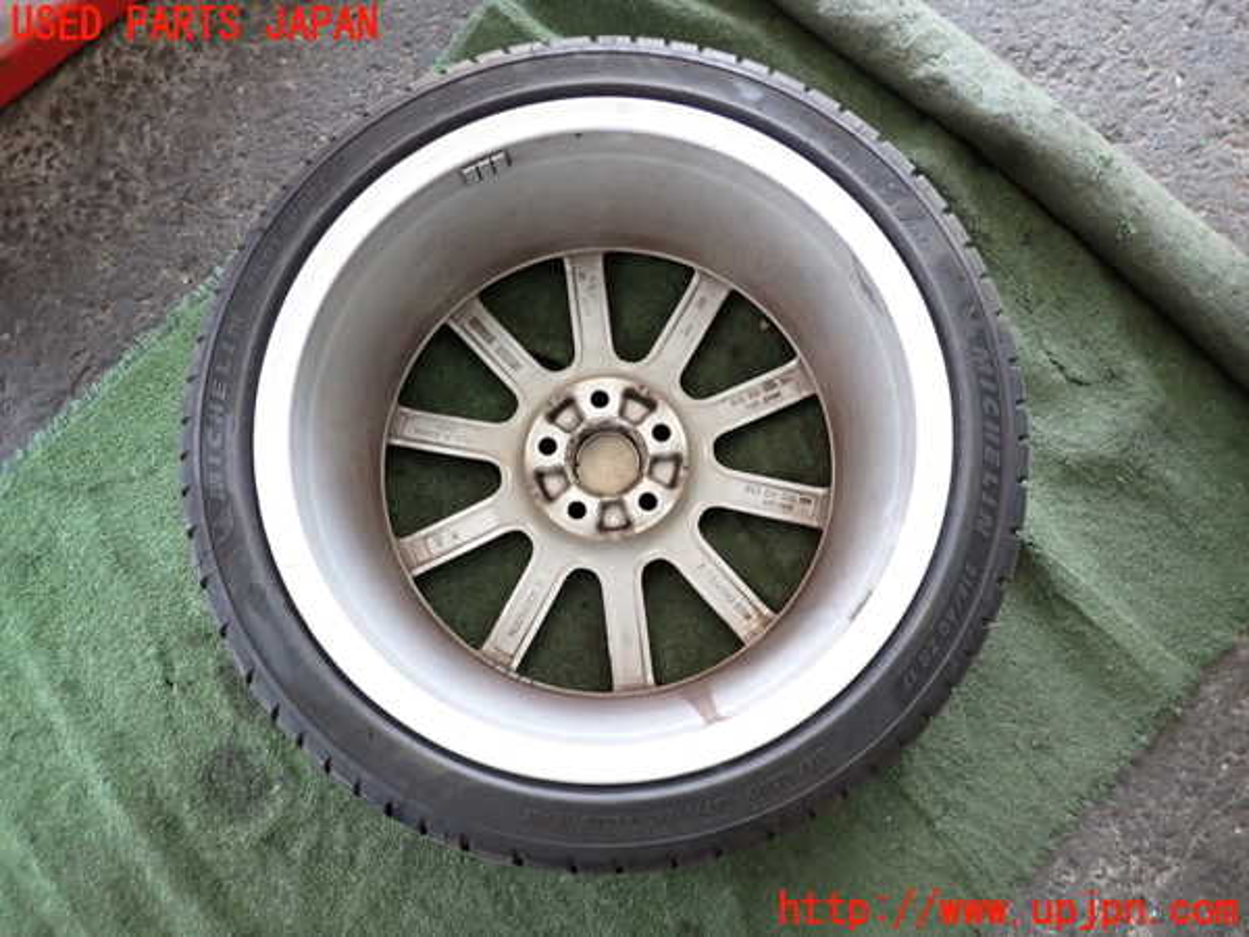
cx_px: 624
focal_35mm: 25
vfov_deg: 54.9
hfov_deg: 69.4
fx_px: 902
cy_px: 468
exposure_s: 1/30
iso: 250
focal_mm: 4.5
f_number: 2
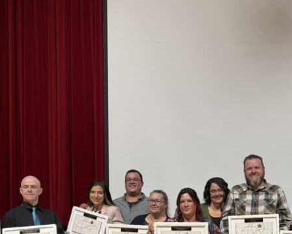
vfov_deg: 26.7
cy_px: 227
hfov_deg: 33.2
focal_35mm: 54
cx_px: 255
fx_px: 467
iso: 250
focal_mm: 6.76
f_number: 1.78
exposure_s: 1/60
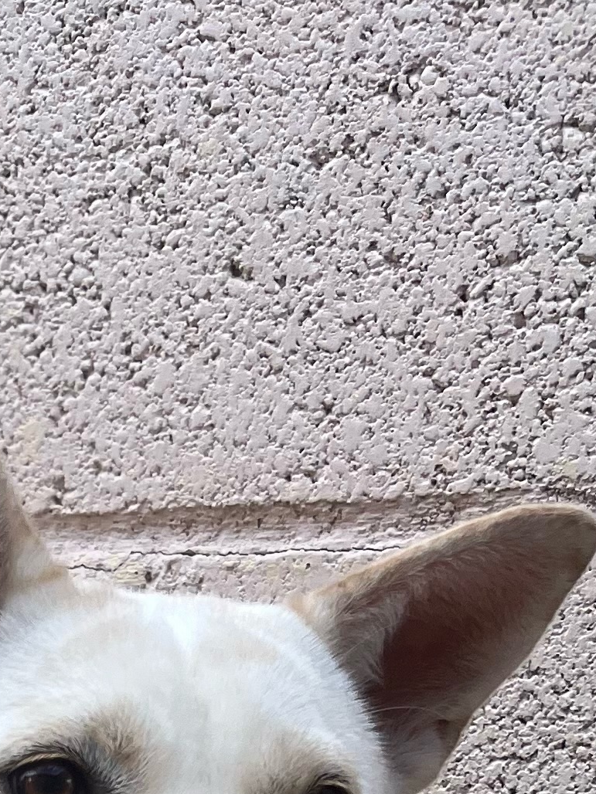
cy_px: 1543
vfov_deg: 15.7
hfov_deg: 13.5
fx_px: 2342
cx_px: -352
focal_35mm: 102
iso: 50
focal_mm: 5.1
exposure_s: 1/393
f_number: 1.6
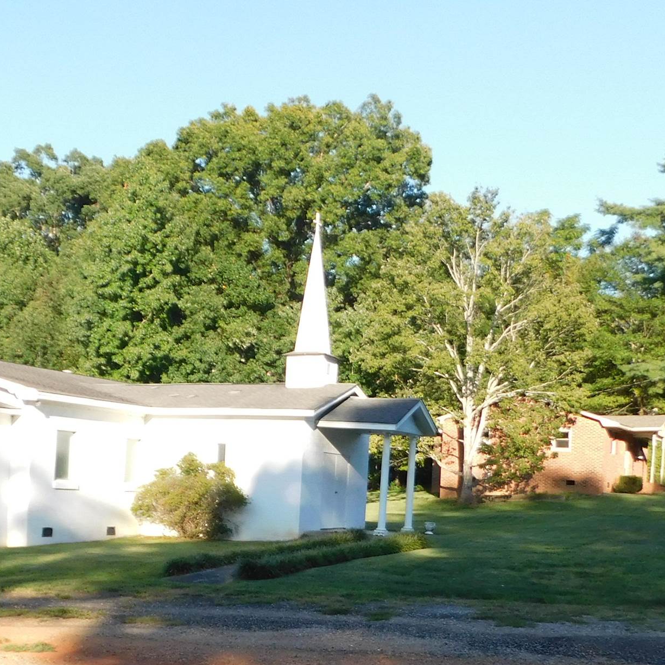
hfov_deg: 32.7
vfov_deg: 32.7
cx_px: 163
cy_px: 511
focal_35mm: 51
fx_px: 1108
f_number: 3
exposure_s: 1/500
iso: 125
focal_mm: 4
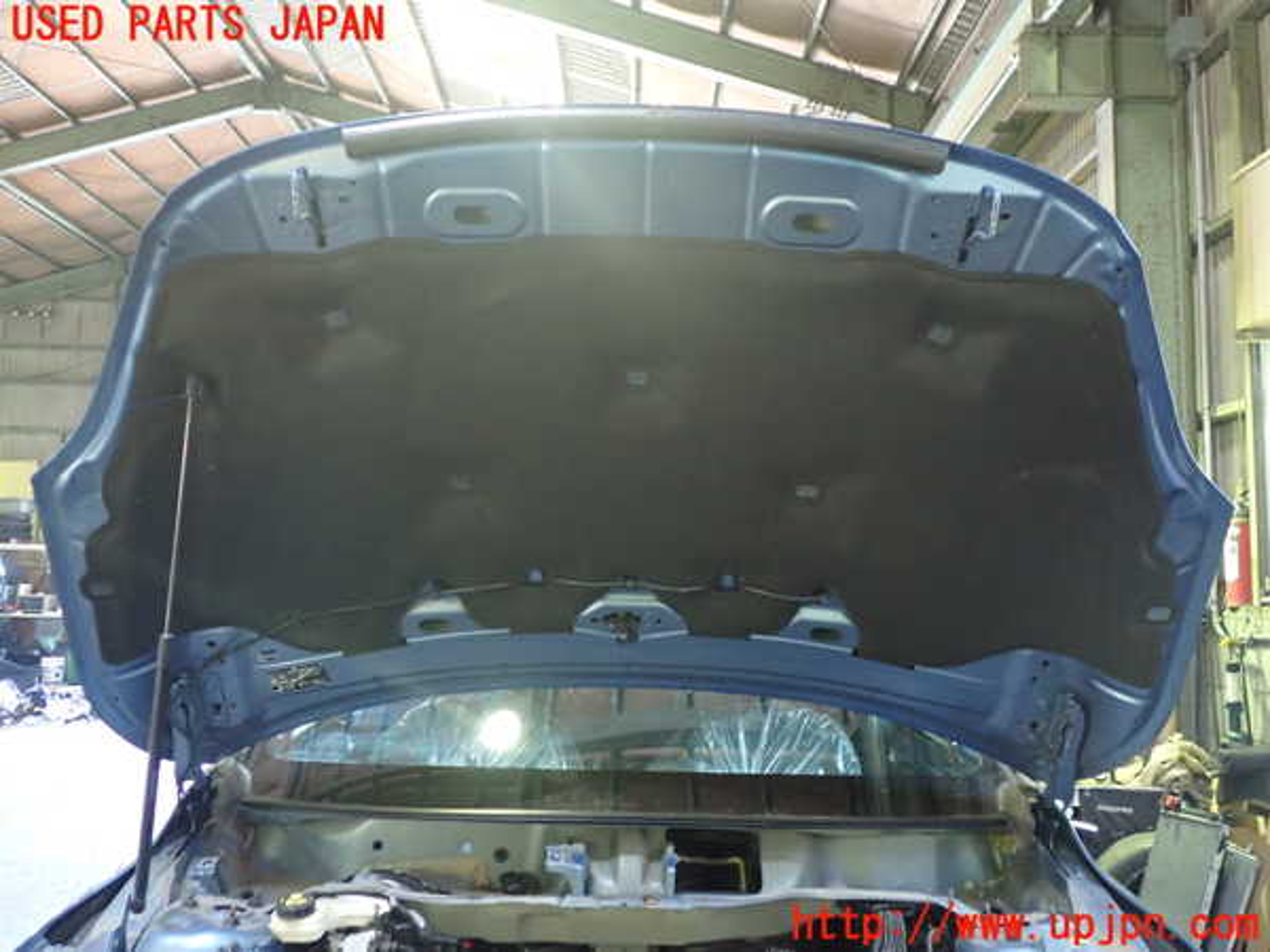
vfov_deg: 46.8
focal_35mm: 30
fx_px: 1101
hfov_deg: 60.0
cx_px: 635
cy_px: 476
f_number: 2.3
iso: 800
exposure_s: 1/30
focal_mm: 5.4
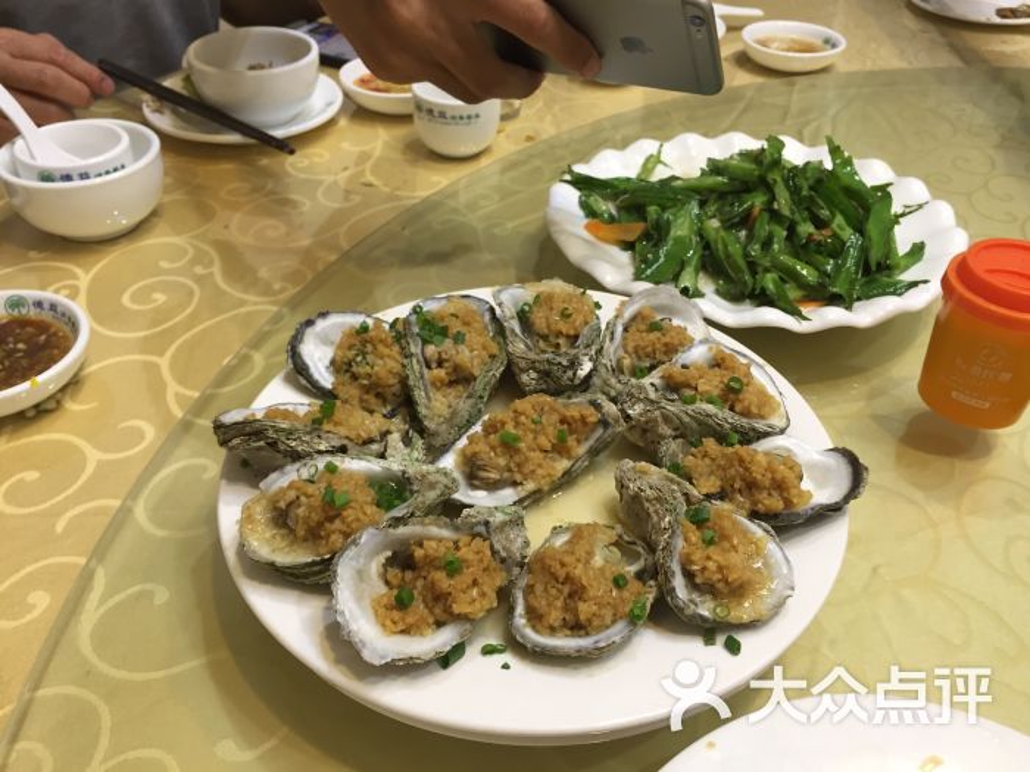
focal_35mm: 29
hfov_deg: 61.7
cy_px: 386
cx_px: 515
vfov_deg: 48.2
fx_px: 863
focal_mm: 4.15
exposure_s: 1/33
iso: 100
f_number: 2.2
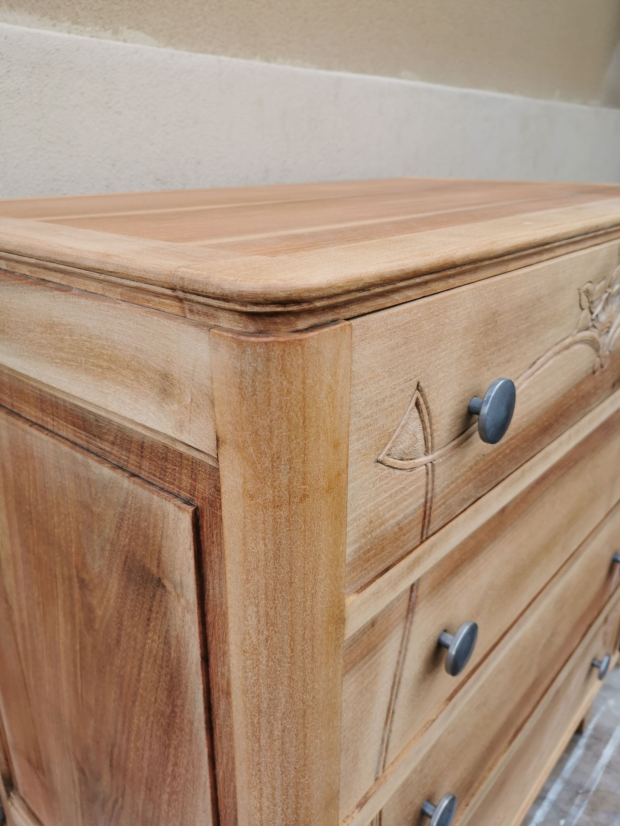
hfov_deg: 51.4
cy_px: 413
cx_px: 310
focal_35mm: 27
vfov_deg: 65.3
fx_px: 645
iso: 50
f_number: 1.8
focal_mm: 5.58
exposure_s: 1/214
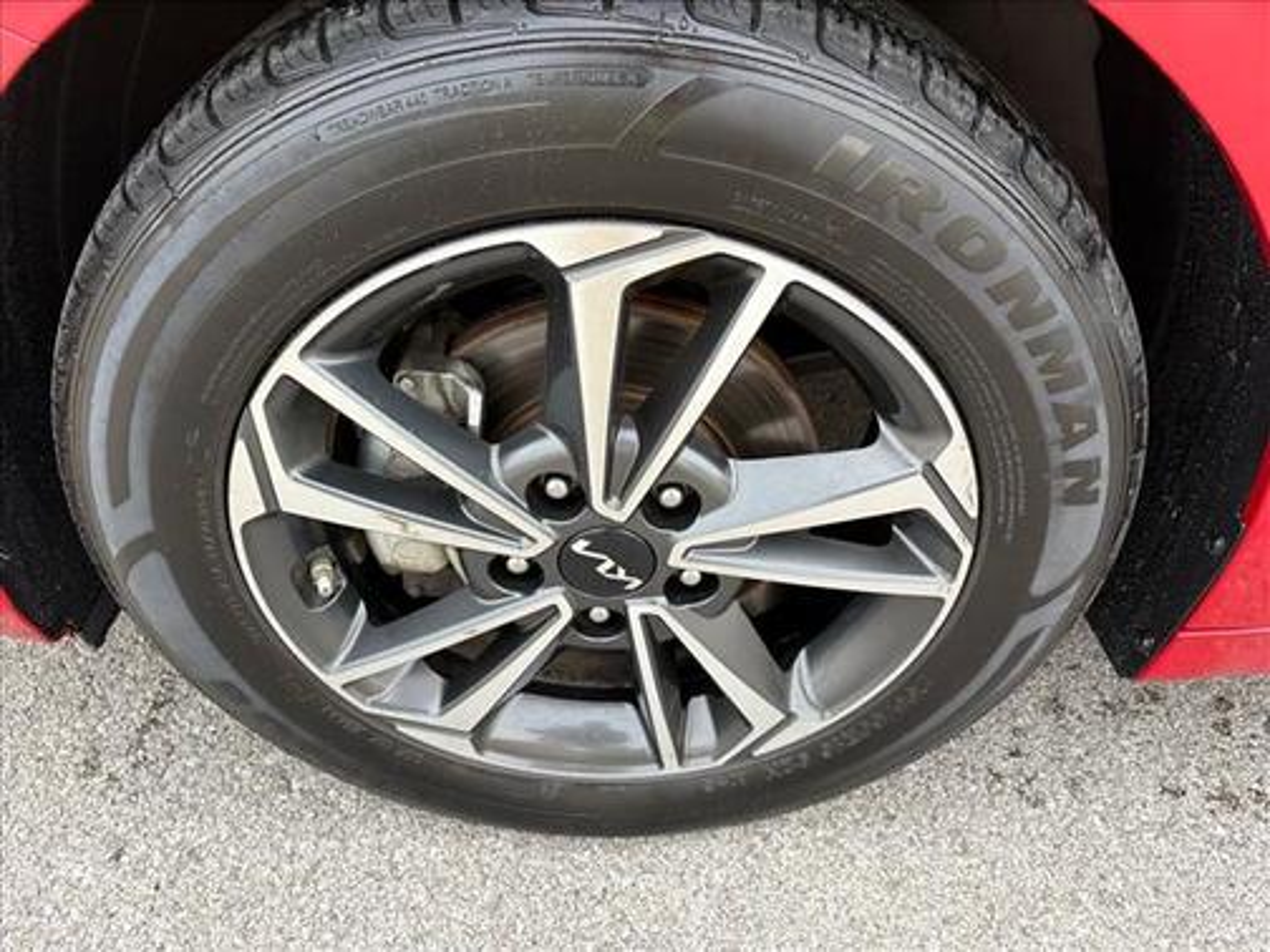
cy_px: 476
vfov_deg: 53.1
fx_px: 954
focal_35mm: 26
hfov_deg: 67.3
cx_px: 635
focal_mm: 5.96
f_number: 1.6
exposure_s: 1/184
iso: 40
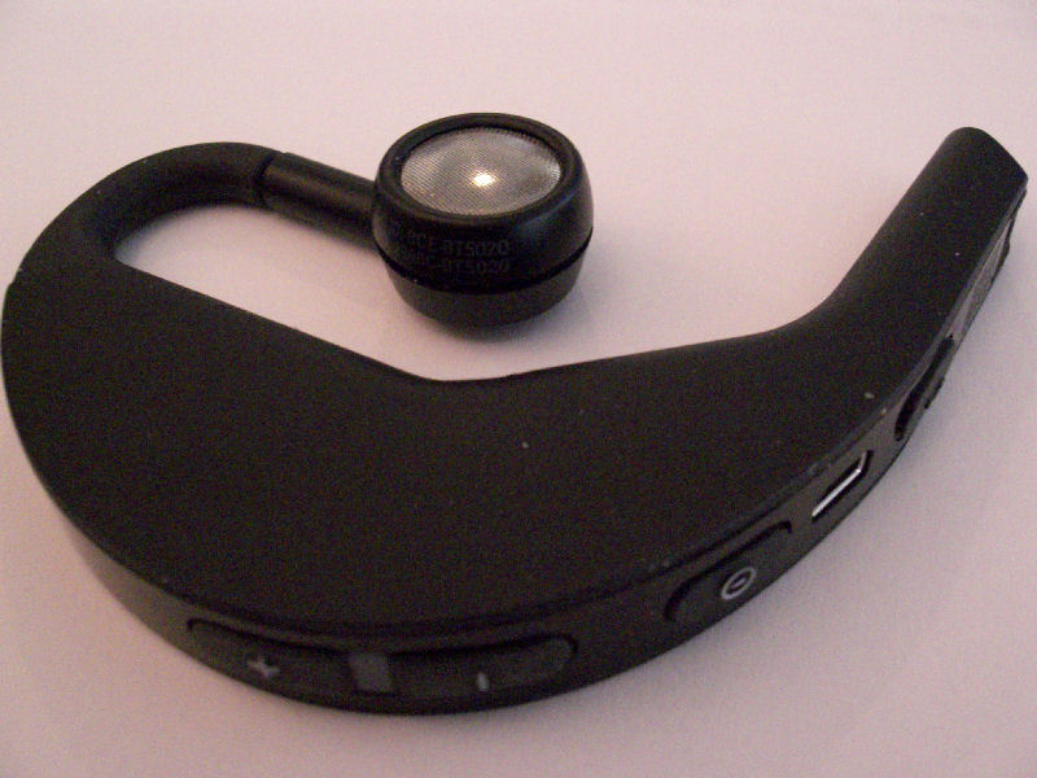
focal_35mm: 38
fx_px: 1138
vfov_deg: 37.7
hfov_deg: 49.0
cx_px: 518
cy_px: 389
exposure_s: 1/80
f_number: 4.4
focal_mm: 6.3
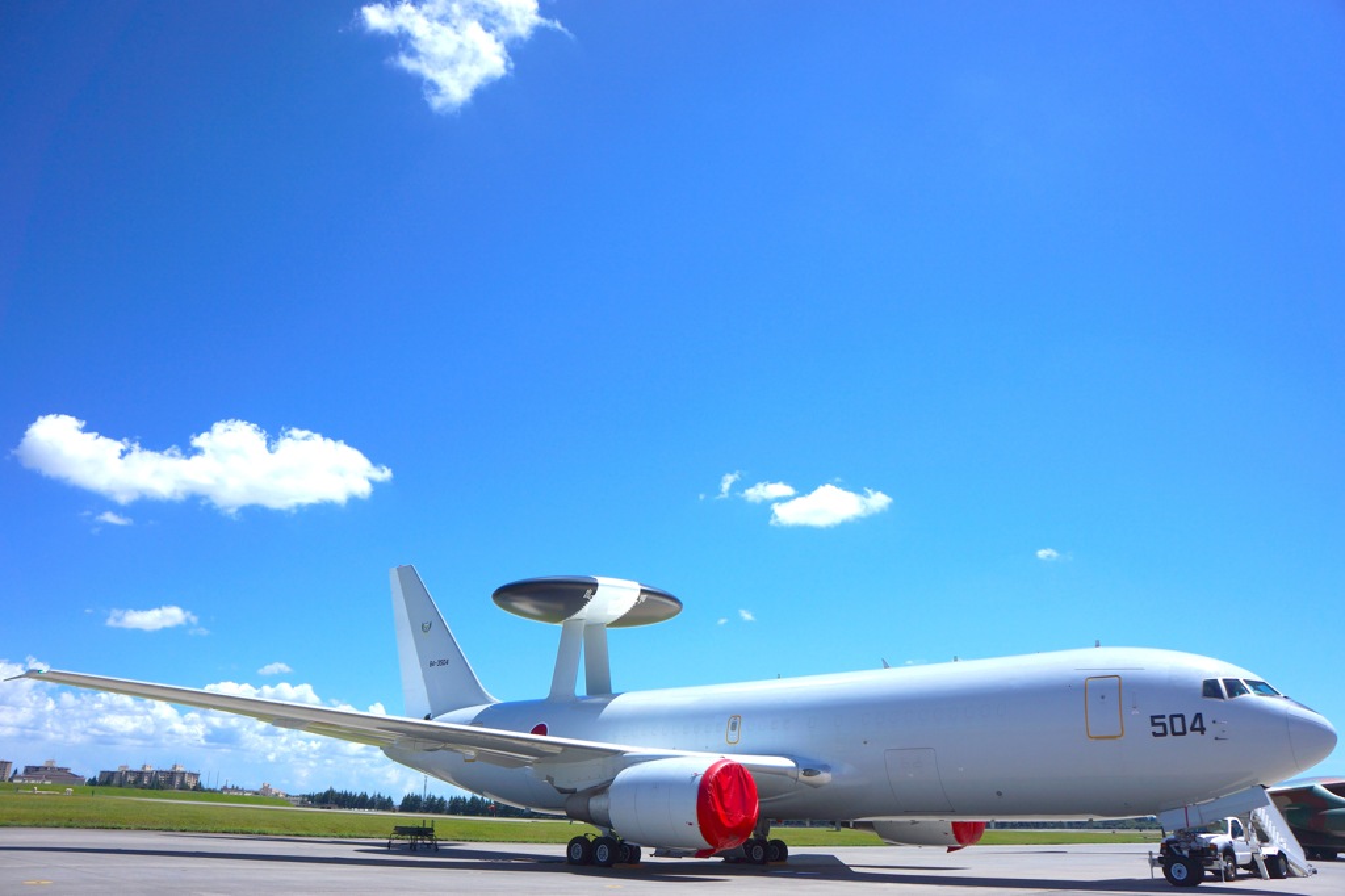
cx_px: 672
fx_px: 1008
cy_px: 448
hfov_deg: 67.4
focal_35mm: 27
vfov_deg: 47.9
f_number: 8
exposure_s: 1/250
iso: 100
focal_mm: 18
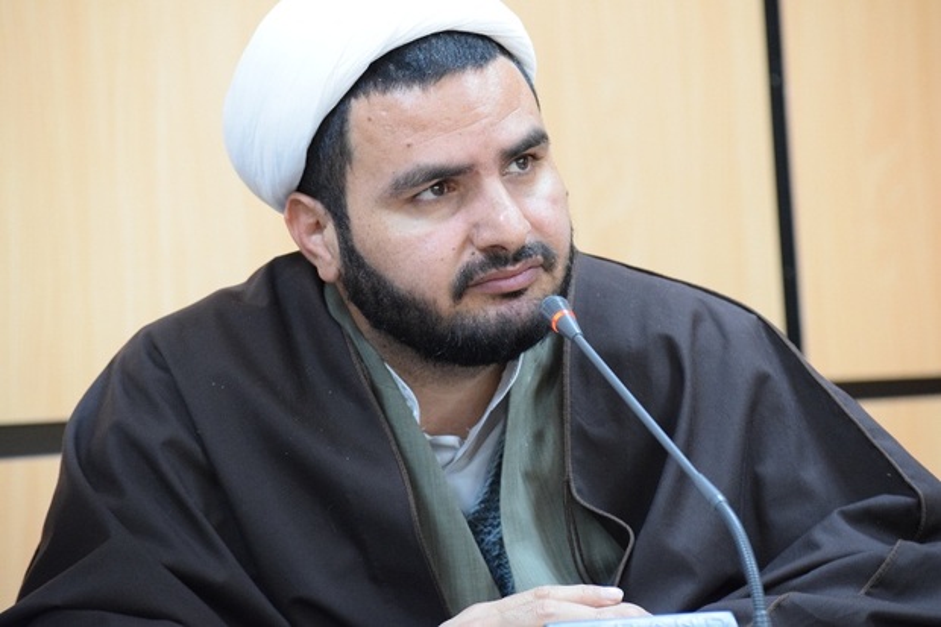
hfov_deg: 11.8
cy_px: 314
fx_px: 4547
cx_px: 470
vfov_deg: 7.9
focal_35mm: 174
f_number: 5.6
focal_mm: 116
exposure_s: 1/60
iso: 3200
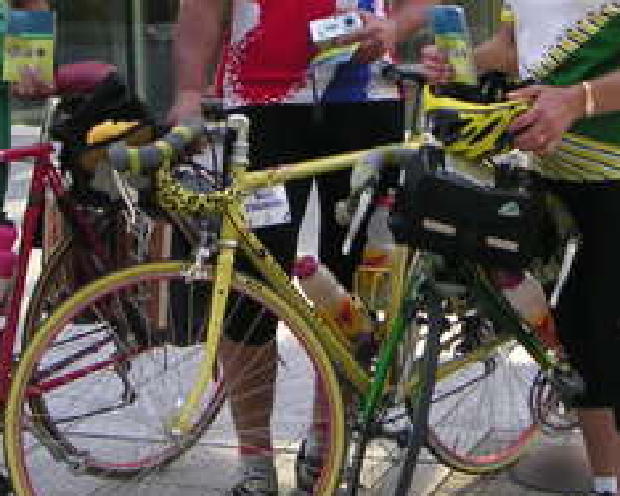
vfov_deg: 16.1
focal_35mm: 95
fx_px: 1742
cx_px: 297
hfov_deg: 20.2
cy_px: 88
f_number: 2.8
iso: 50
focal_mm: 6
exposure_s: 1/125
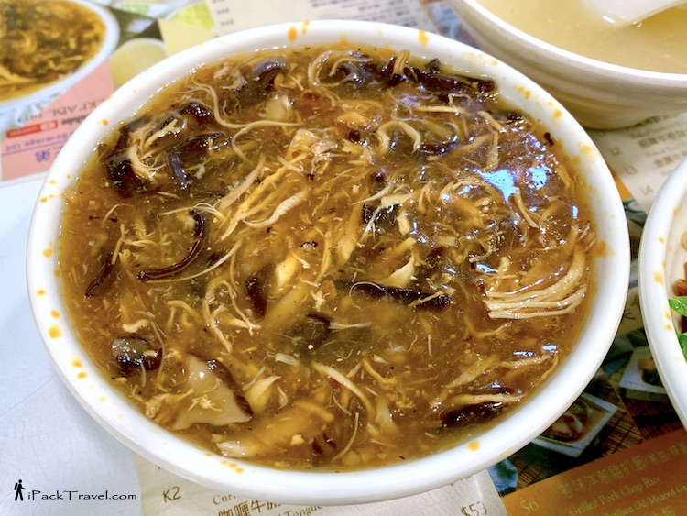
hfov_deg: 67.3
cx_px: 344
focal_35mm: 26
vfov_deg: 53.1
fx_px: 516
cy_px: 258
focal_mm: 4.25
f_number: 1.8
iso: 64
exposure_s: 1/50
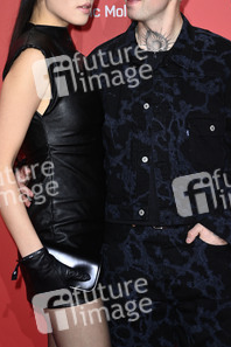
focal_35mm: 97
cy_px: 131
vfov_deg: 21.0
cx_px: 126
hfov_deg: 14.1
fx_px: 934
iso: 1000
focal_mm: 72
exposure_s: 1/250
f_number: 5.6
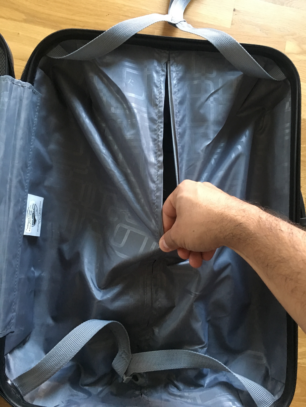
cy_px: 204
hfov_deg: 48.2
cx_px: 153
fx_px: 342
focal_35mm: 29
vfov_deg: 61.7
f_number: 2.2
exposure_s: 1/17
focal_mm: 4.15
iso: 200
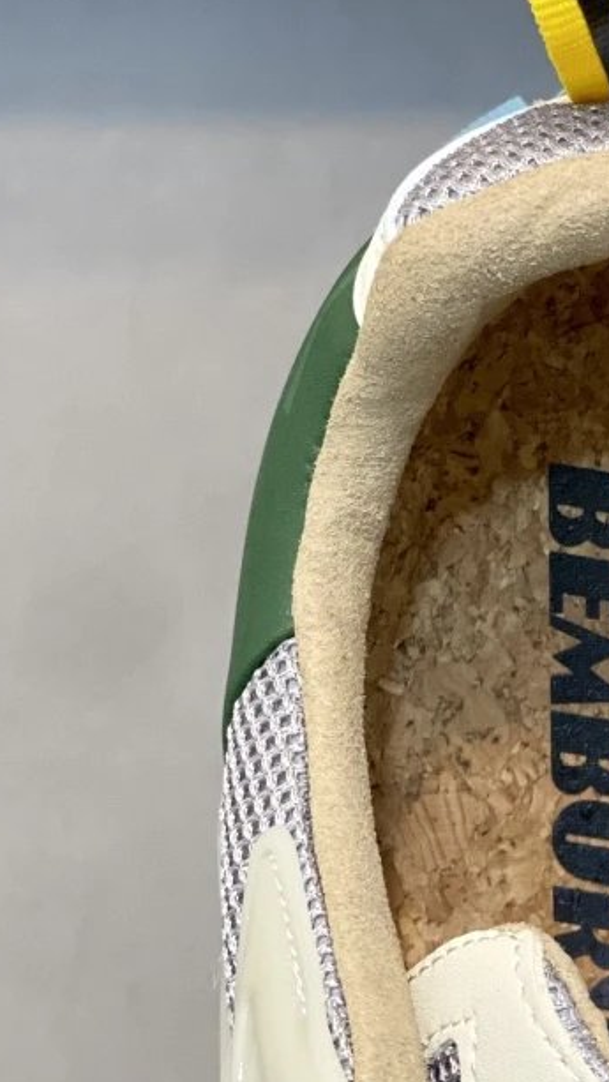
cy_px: 498
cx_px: 595
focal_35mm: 133
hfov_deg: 9.1
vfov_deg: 16.1
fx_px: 3817
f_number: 2
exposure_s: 1/100
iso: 160
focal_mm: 6
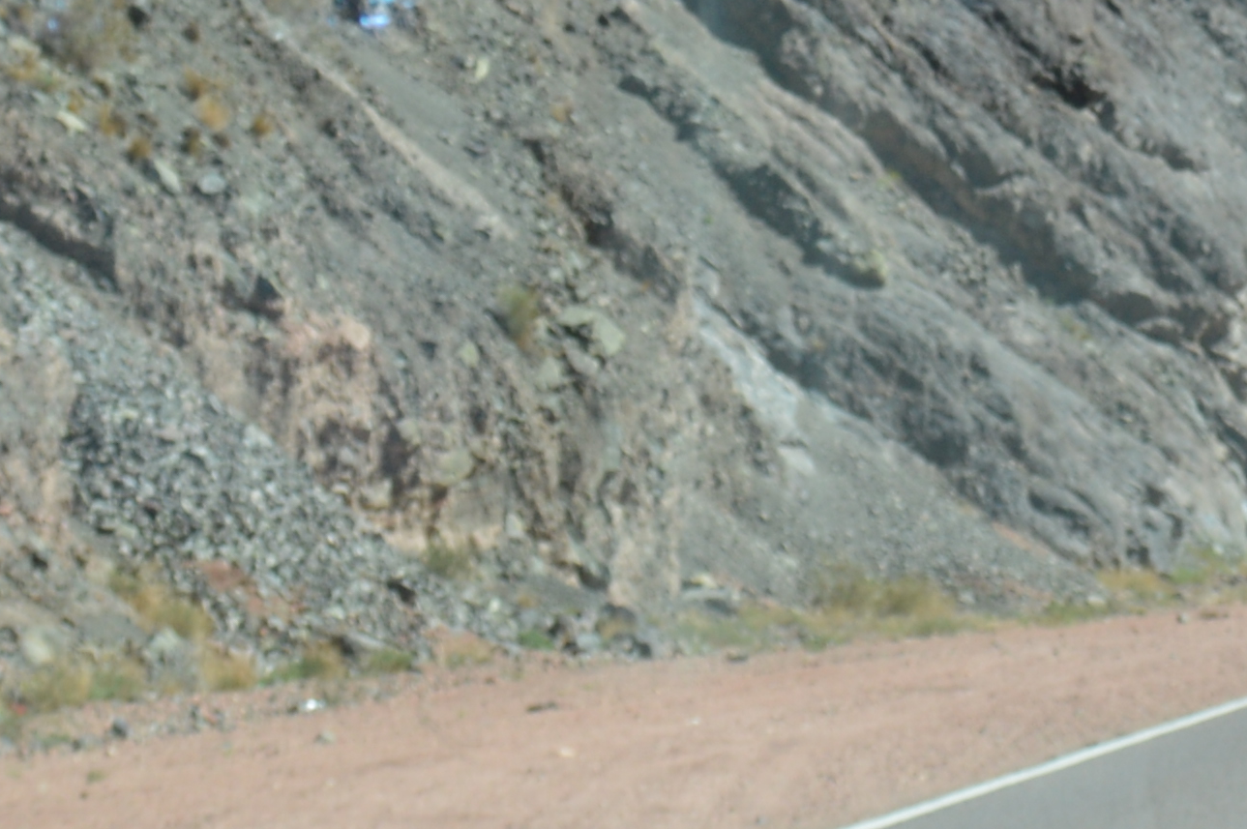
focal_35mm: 140
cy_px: -605
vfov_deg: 9.4
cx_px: 1261
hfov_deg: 14.4
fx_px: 4845
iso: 100
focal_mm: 20
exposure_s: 1/200
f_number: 7.1
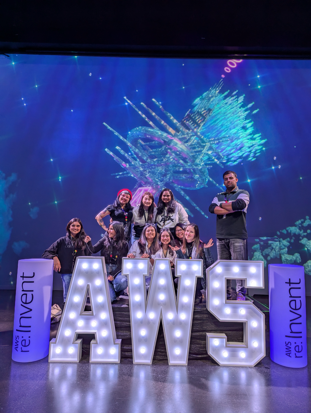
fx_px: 287
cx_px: 156
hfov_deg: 56.9
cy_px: 206
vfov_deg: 71.5
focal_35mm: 24
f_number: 1.85
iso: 116
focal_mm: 6.81
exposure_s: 1/60
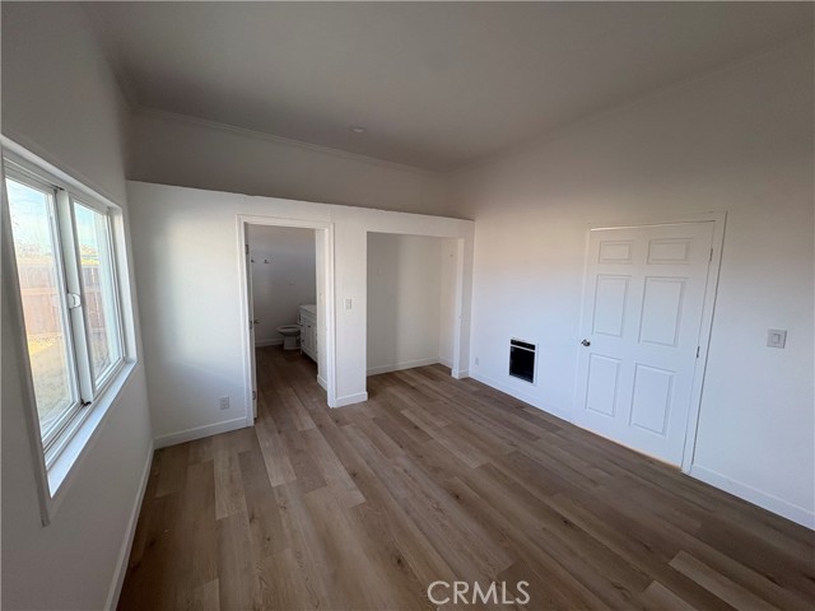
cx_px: 408
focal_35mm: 14
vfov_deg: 85.7
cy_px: 306
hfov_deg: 102.1
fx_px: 330
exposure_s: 1/99
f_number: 2.2
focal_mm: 2.22
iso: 80
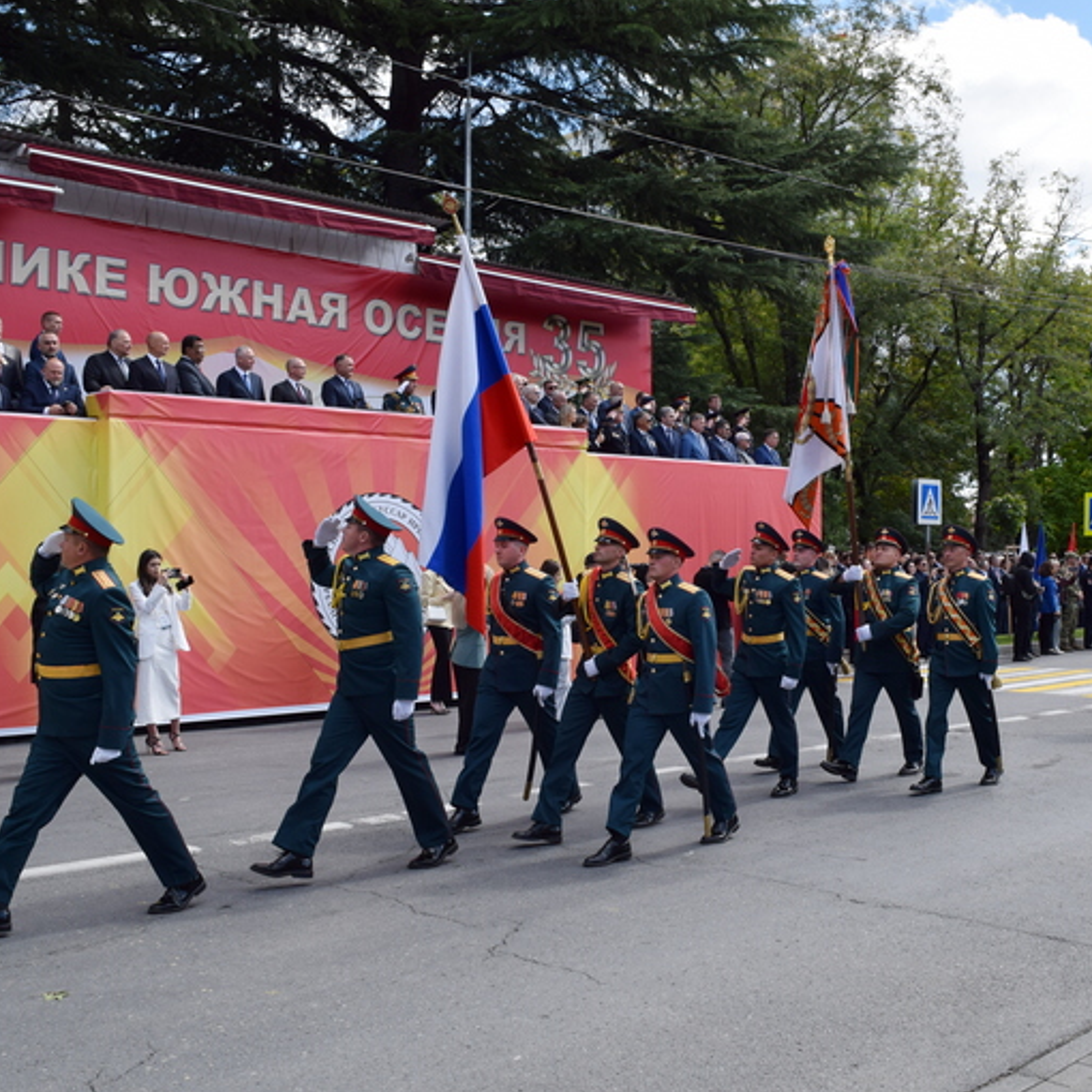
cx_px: 674
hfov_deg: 41.6
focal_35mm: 40
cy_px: 560
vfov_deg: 41.9
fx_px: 1428
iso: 200
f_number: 10
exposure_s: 1/400
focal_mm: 20
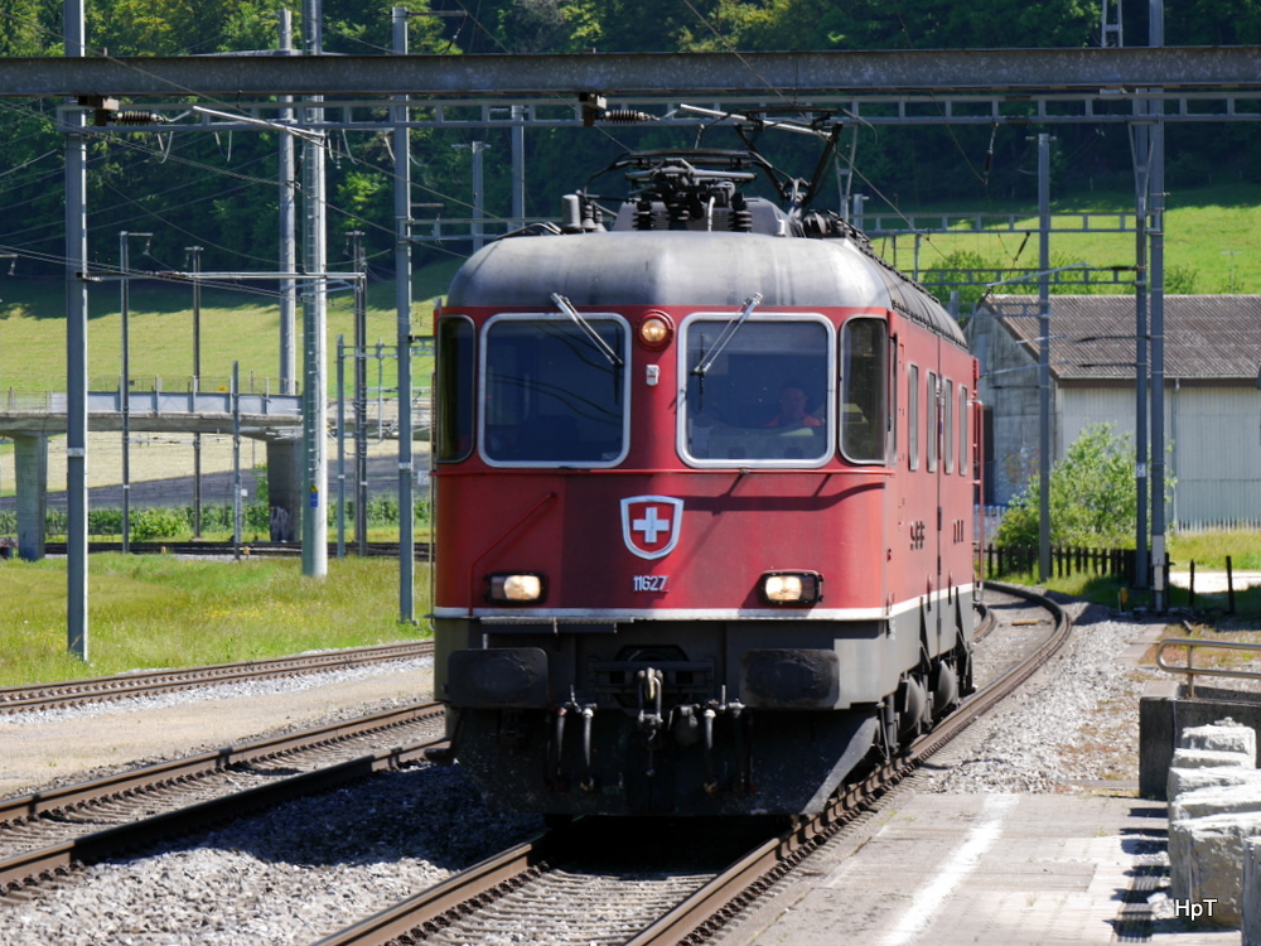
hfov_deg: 9.6
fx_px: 7504
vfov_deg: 7.2
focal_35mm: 206
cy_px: 473
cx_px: 630
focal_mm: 103
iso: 160
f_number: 5.5
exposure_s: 1/320
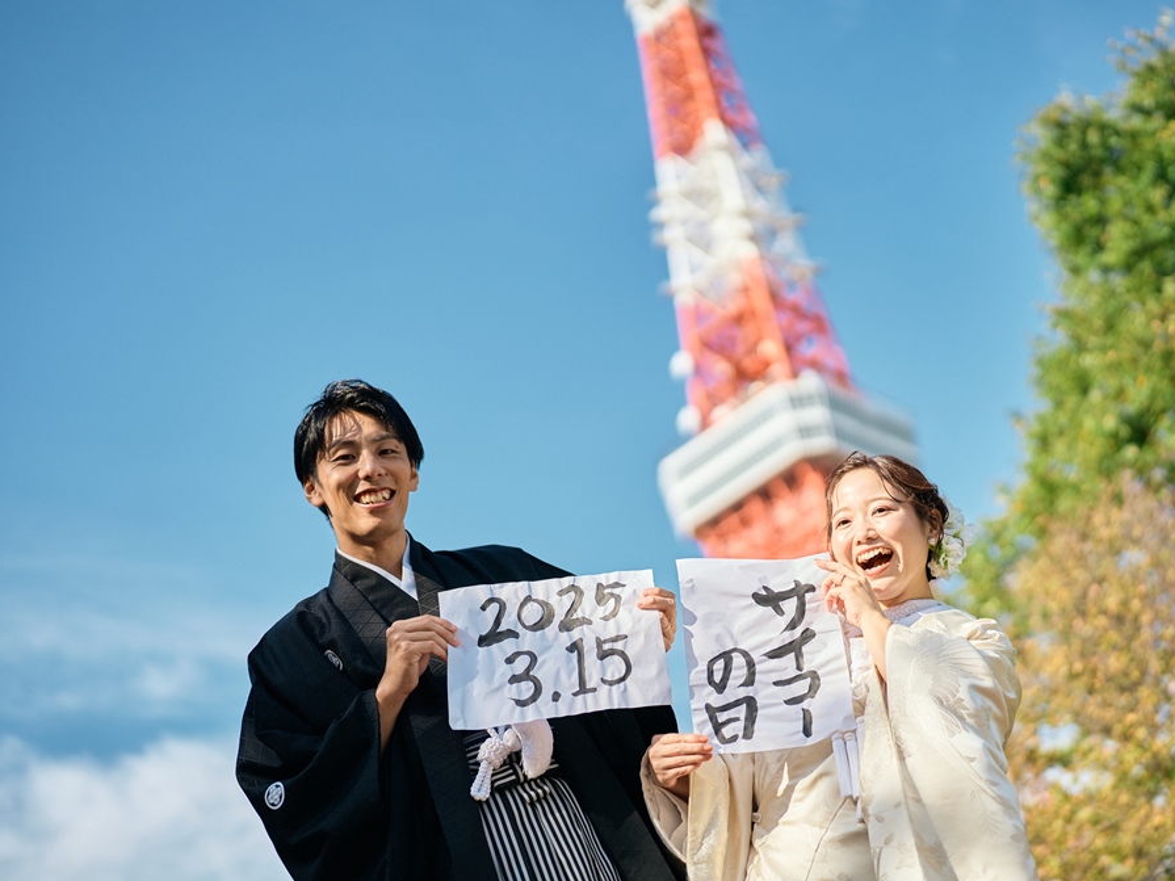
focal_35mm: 55
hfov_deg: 34.9
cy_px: 440
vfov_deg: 26.6
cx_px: 645
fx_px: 1867
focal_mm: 50
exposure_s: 1/6400
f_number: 1.4
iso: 100
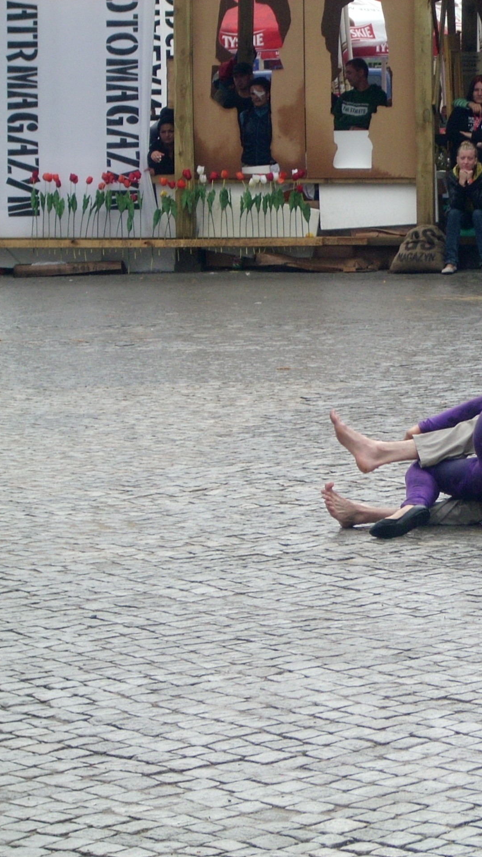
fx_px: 3750
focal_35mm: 165
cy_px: 428
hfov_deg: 7.3
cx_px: 566
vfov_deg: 13.0
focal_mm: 18.6
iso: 64
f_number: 5.2
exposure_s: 1/142
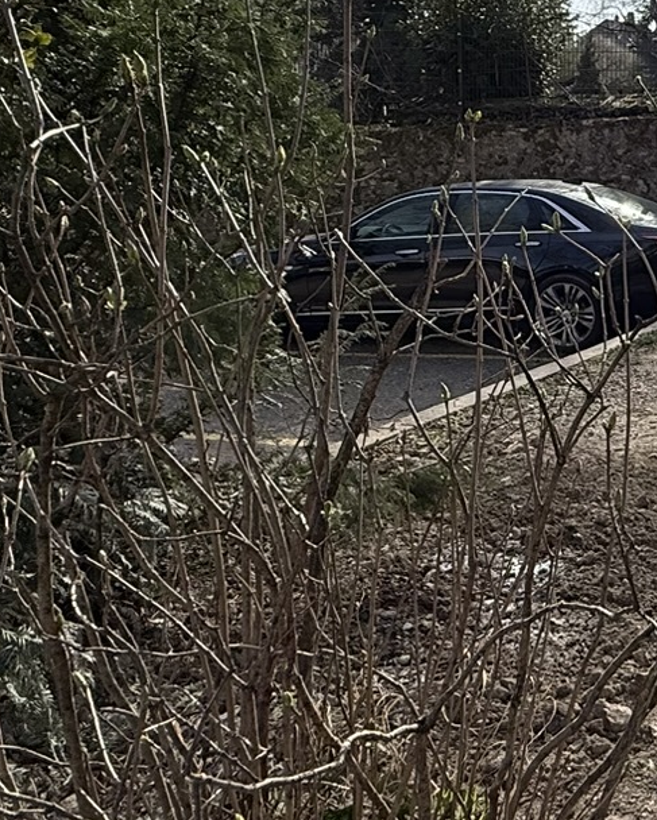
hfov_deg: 27.3
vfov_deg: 39.4
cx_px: 857
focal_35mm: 46
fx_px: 1117
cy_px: 224
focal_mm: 2.22
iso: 64
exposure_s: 1/1534
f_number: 2.2
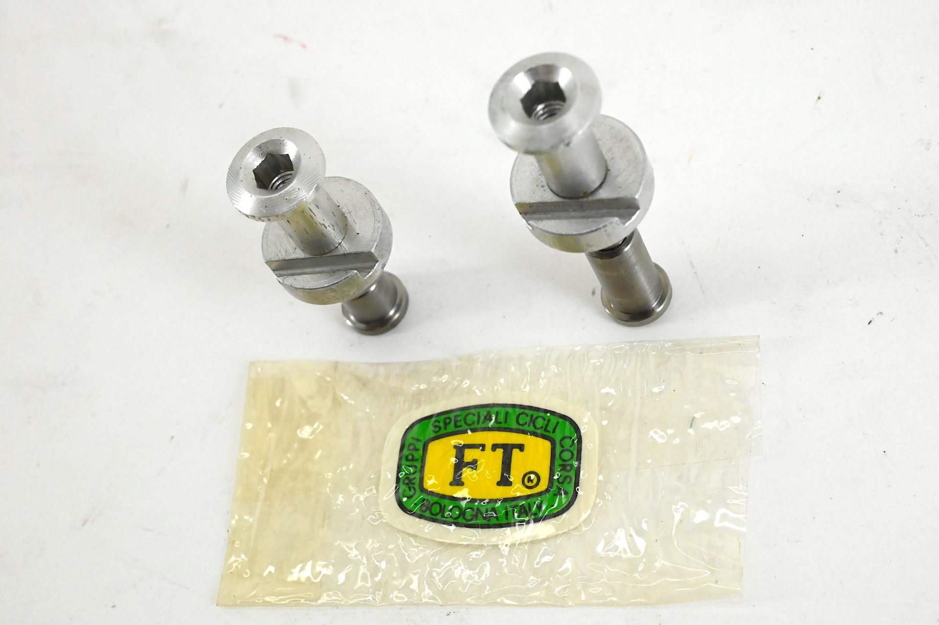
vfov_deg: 19.4
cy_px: 312
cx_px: 470
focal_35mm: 70
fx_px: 1825
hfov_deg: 28.9
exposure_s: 1/400
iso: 10000
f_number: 18
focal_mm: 70
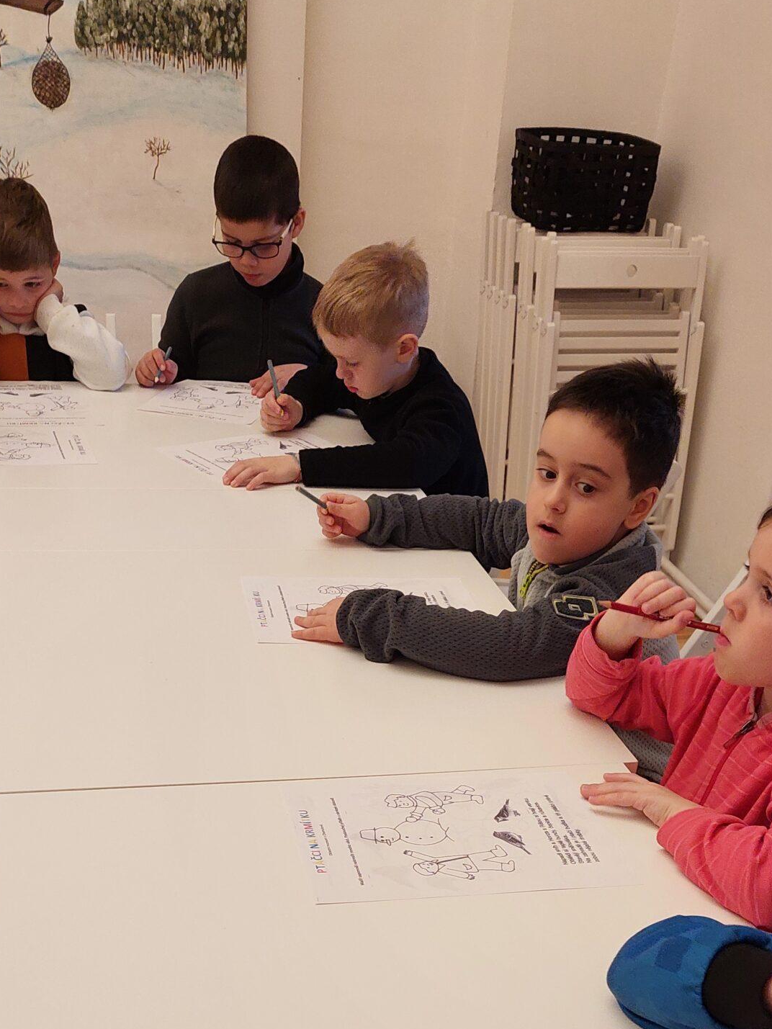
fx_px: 1278
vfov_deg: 41.4
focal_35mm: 43
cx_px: 359
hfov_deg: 33.6
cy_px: 867
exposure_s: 1/50
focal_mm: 5.23
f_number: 1.8
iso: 400
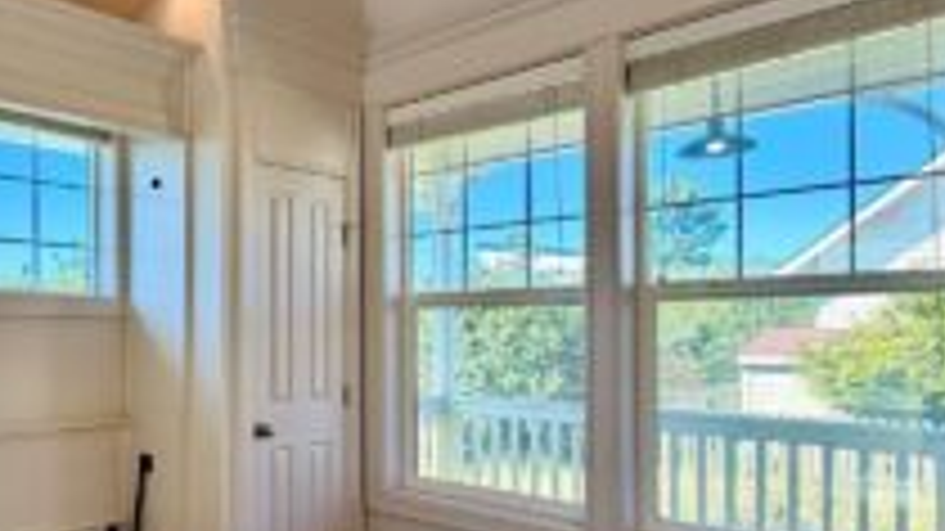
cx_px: 166
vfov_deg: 39.9
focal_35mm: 29
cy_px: 333
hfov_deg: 59.9
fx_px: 726
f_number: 2.2
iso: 64
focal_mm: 2.22
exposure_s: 1/189
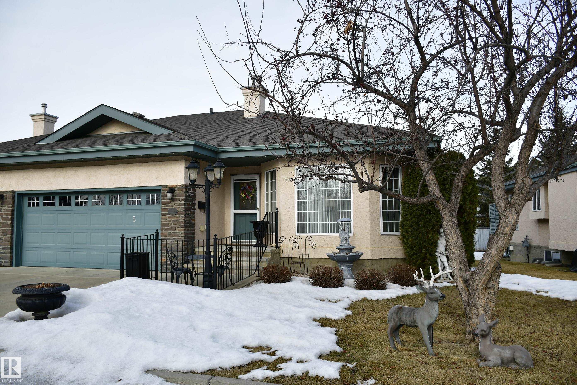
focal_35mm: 27
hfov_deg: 67.4
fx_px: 433
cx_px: 288
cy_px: 192
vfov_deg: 47.9
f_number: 4
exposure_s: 1/640
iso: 100
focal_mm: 18
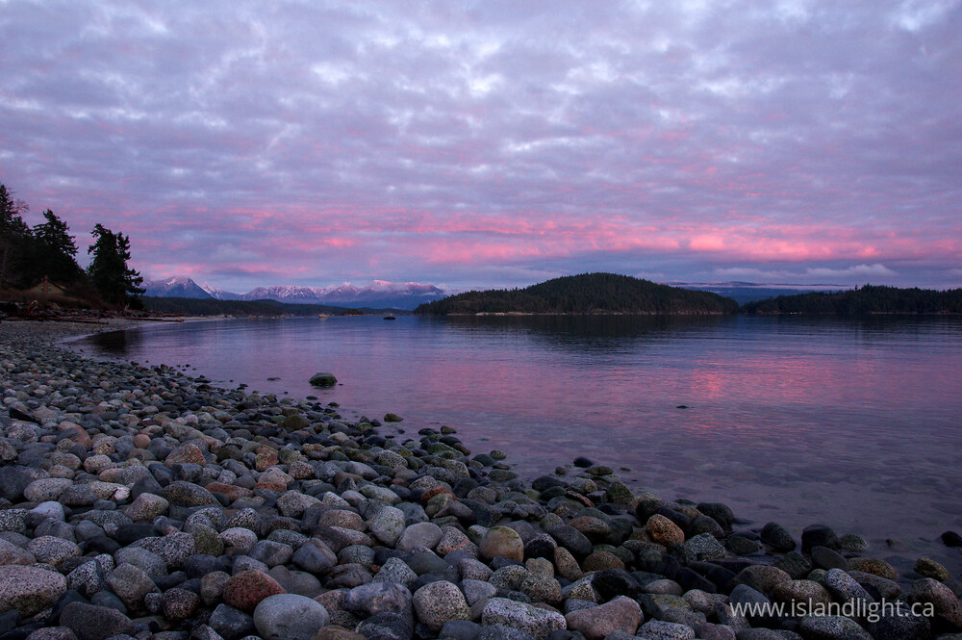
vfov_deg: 51.2
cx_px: 481
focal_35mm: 25
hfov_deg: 71.6
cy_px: 320
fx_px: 667
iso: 640
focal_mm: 17
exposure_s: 1/50
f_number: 8
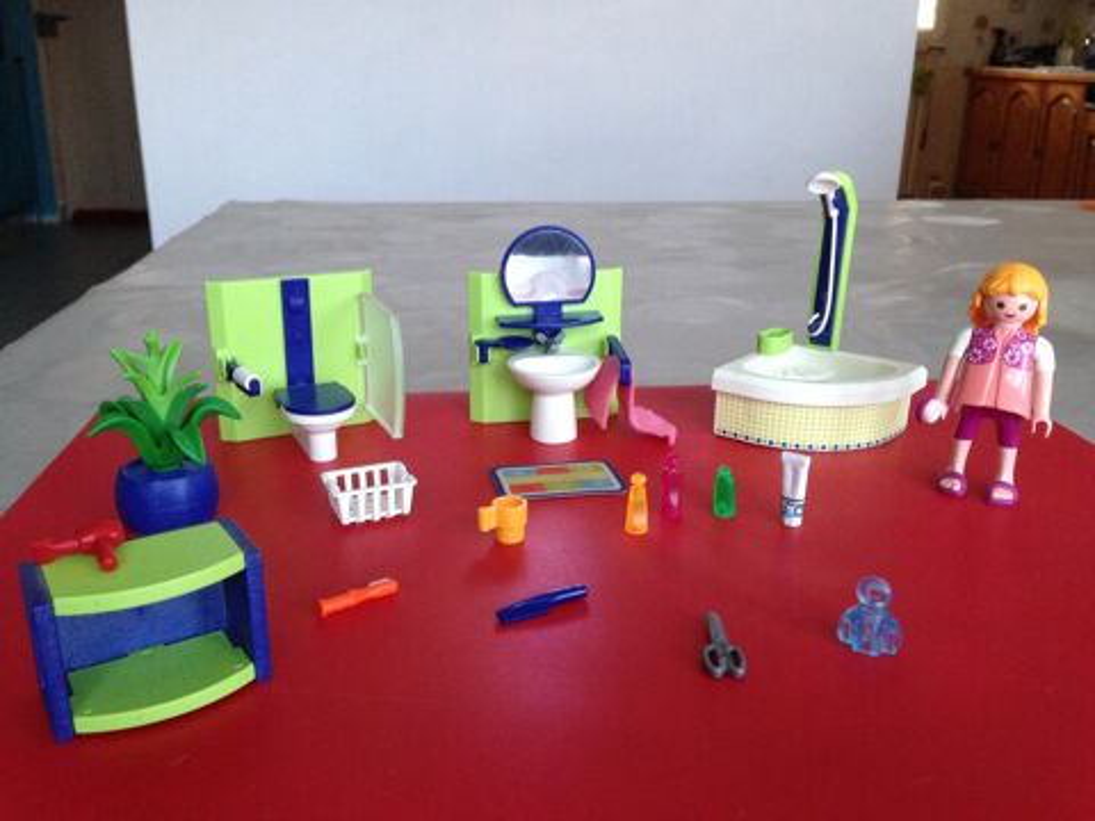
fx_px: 1044
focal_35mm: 33
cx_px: 548
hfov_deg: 55.4
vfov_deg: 42.9
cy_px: 410
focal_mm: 4.12
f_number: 2.4
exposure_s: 1/20
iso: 160
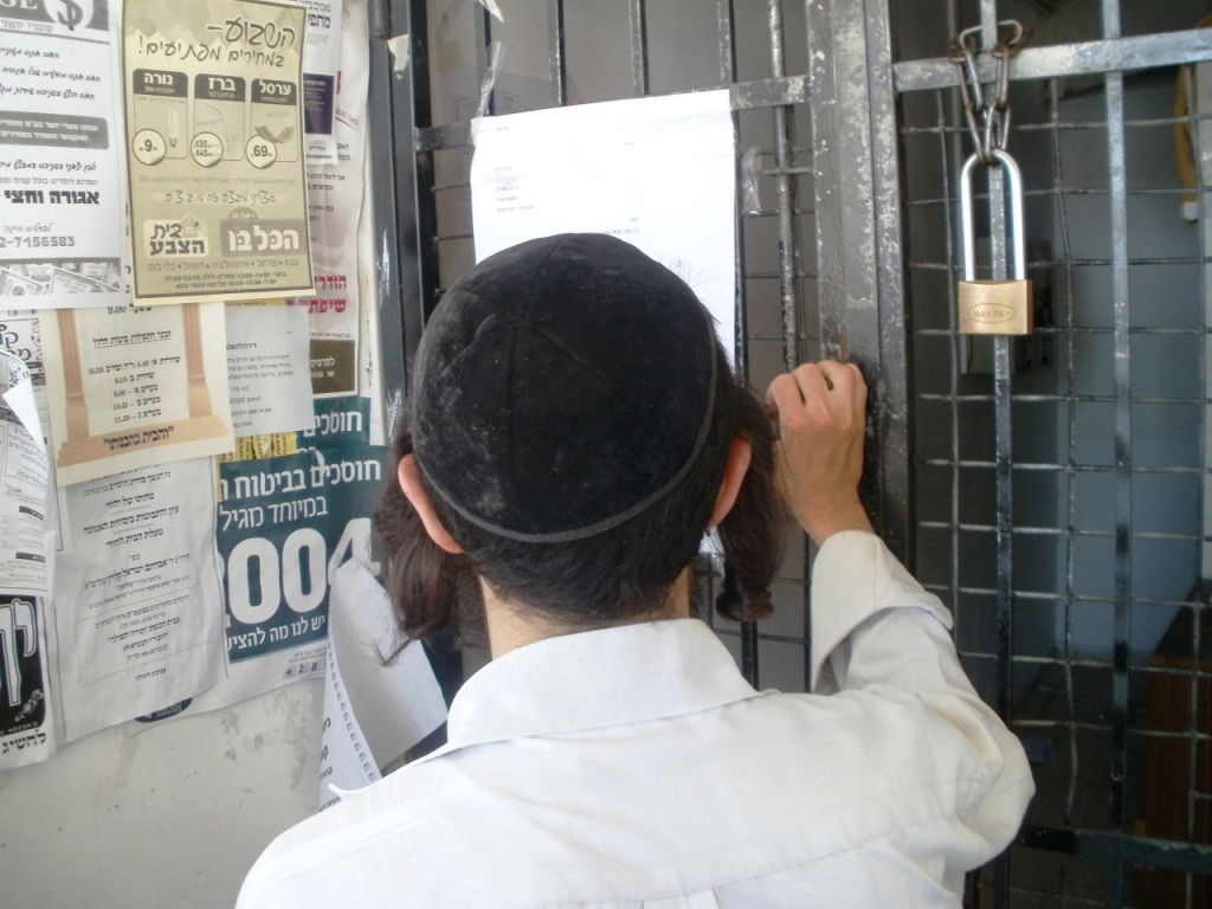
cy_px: 454
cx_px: 606
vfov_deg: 39.7
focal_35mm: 36
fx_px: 1260
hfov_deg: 51.4
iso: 125
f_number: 3.5
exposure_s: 1/30
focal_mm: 6.3
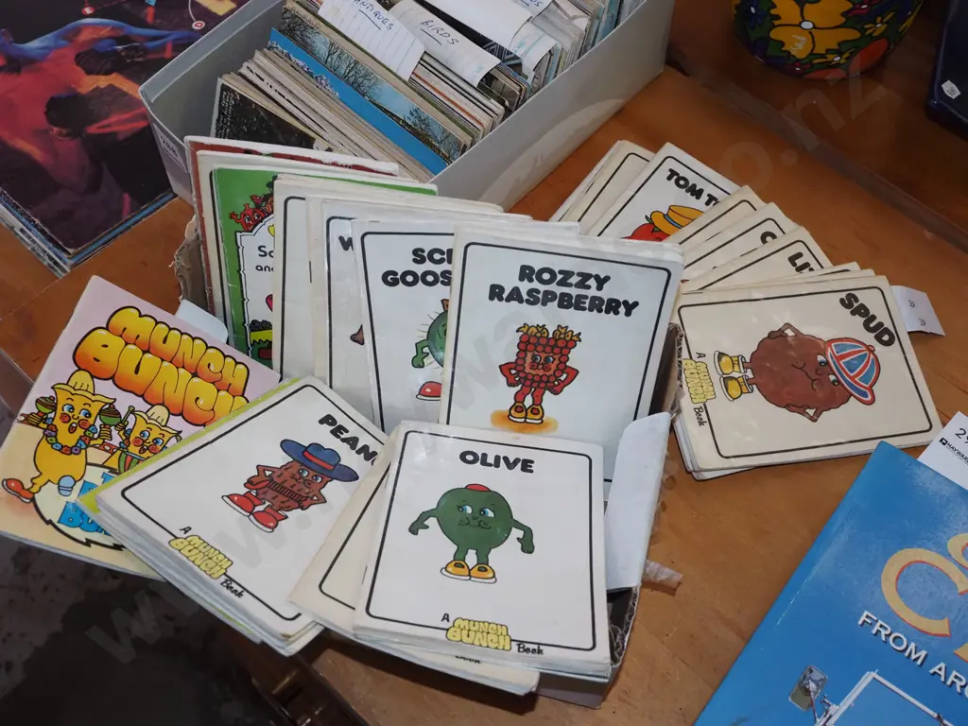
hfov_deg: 49.0
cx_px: 484
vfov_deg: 37.7
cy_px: 363
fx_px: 1063
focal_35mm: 38
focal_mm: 19
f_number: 5.6
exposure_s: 1/160
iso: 2500
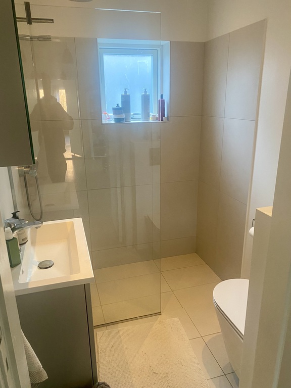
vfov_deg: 67.3
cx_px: 146
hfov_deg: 53.1
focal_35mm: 26
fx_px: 291
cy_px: 194
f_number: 1.8
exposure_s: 1/50
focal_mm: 4.25
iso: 320
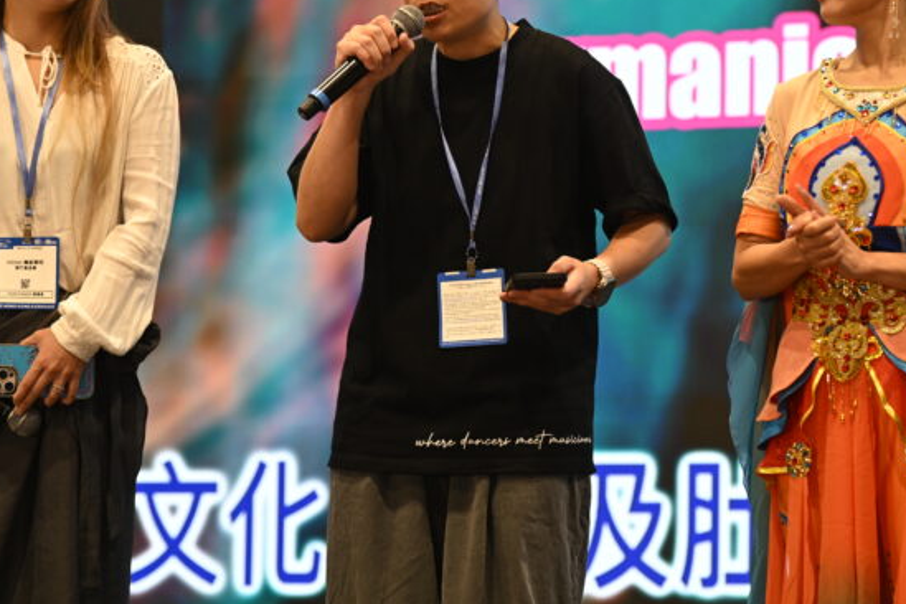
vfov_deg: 7.6
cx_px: 554
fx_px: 4555
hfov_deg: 11.4
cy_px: 77
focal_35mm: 181
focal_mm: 97
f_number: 2.7
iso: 450
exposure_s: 1/100
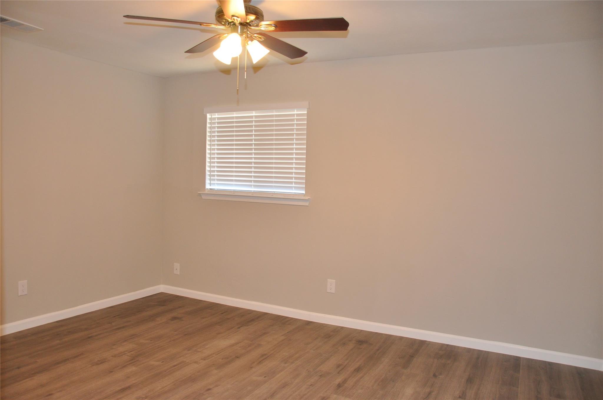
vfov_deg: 47.8
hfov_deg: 67.4
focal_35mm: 27
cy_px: 200
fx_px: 452
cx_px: 302
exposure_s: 1/60
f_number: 4
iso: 640
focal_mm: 18
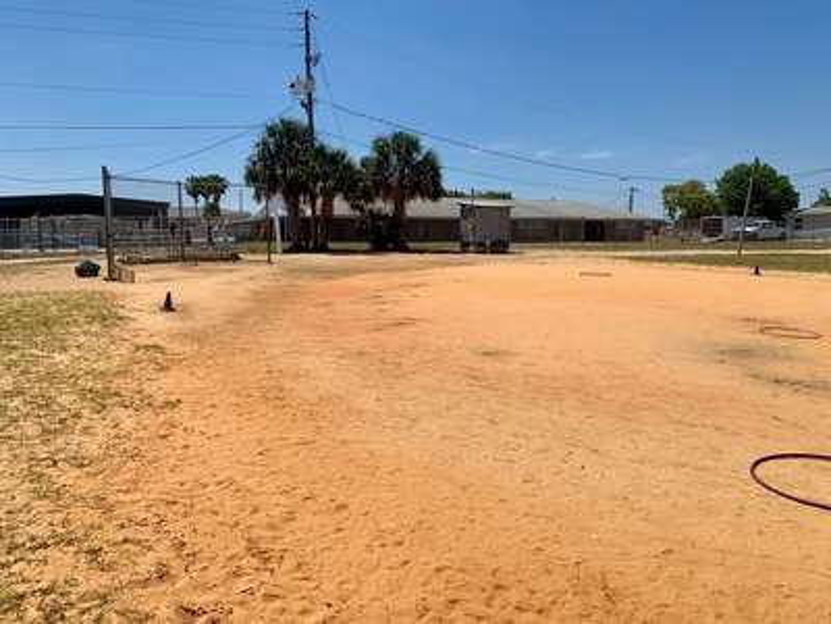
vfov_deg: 53.1
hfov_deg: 67.3
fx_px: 624
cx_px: 416
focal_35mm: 26
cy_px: 312
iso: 25
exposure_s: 1/4274
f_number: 1.8
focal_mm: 4.25
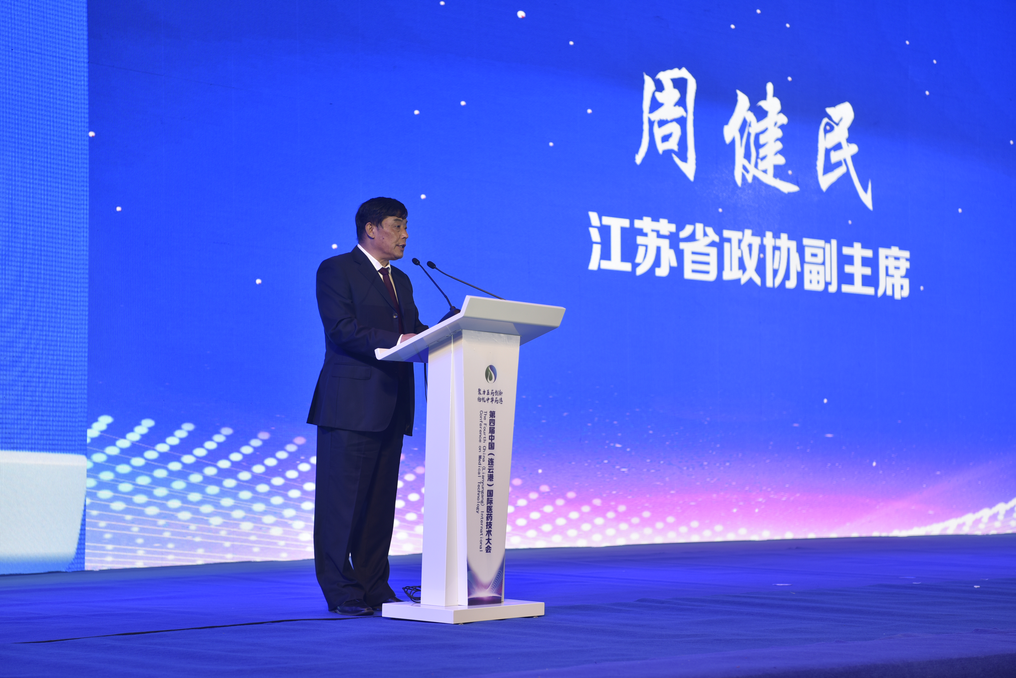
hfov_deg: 30.9
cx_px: 508
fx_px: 1835
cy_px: 339
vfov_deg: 20.9
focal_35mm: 65
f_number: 2.8
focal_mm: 65
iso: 140
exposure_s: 1/125
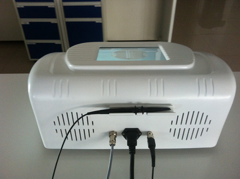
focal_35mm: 35
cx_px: 120
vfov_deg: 40.5
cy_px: 90
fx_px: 242
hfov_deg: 52.7
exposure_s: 1/17
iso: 125
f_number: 2.8
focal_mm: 3.85
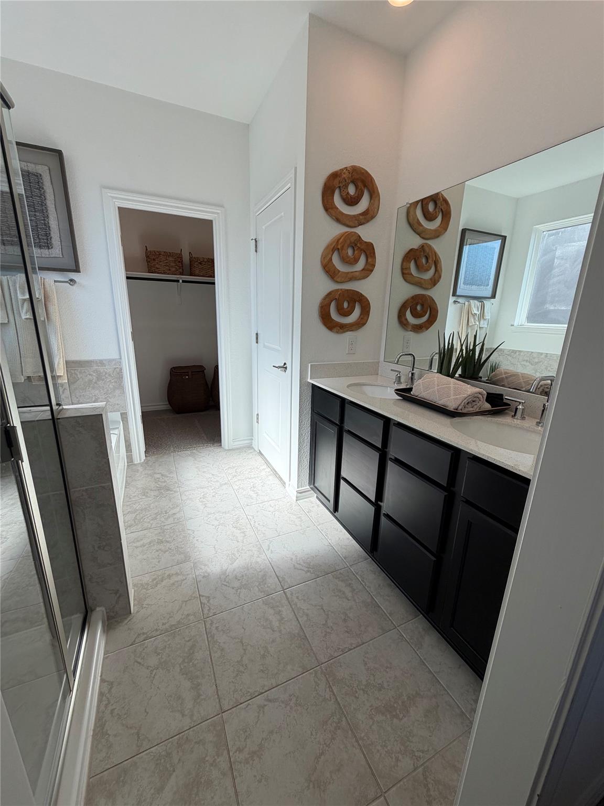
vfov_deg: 102.1
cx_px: 302
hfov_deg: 85.7
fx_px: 326
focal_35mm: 14
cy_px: 403
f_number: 2.2
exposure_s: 1/405
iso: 50
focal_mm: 2.22
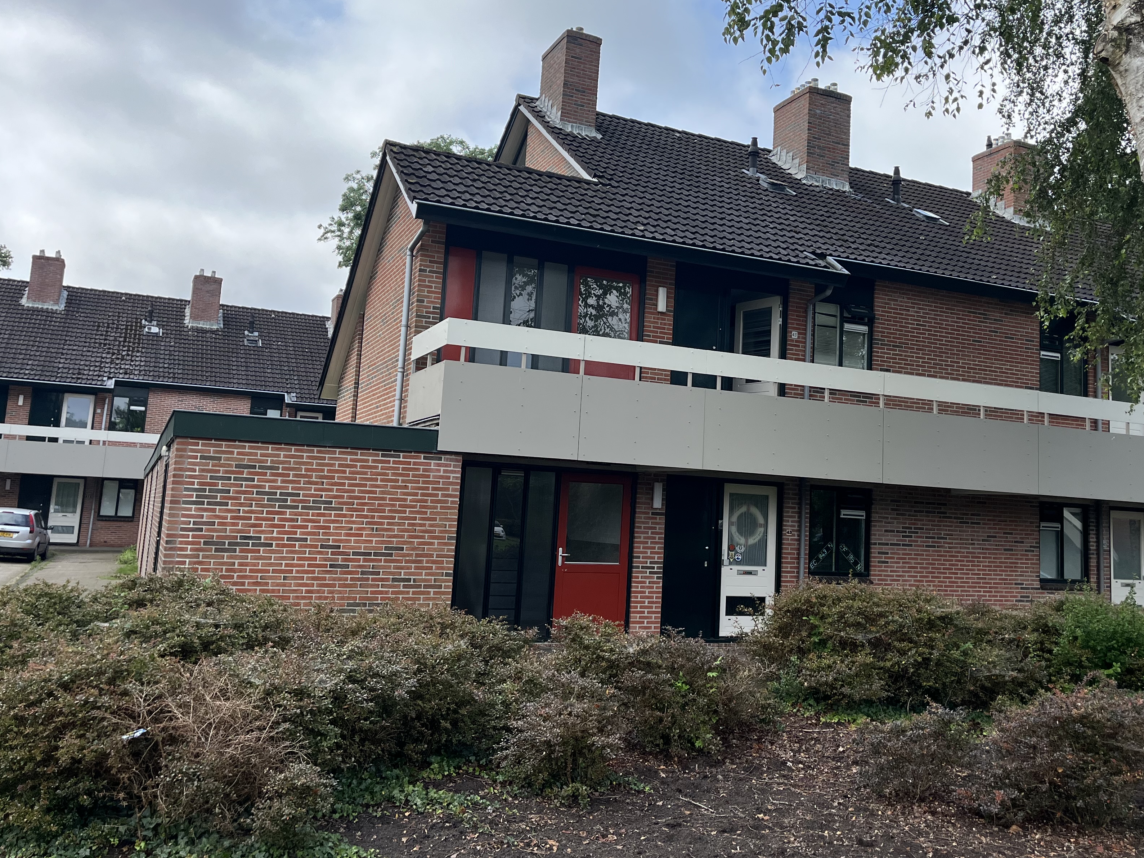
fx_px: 1091
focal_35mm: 33
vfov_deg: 42.8
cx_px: 652
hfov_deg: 55.2
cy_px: 358
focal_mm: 5.1
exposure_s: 1/2571
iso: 50
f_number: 1.6
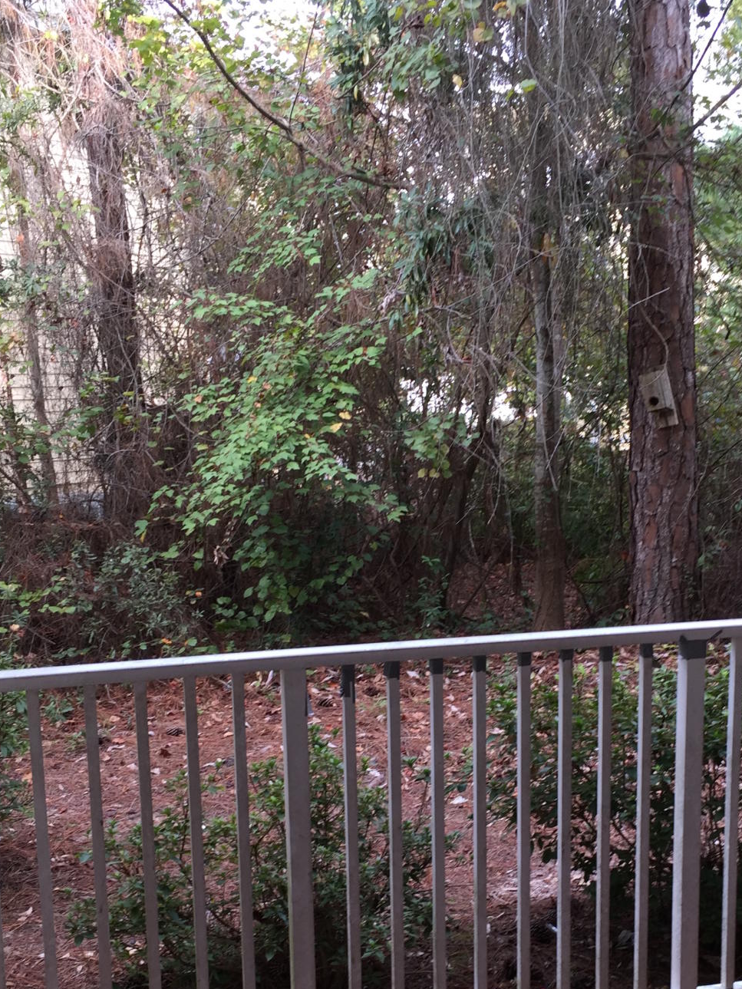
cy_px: 643
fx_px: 1286
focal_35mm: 45
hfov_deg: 32.0
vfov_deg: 41.6
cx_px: 466
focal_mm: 4.15
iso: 32
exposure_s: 1/60
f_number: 2.2
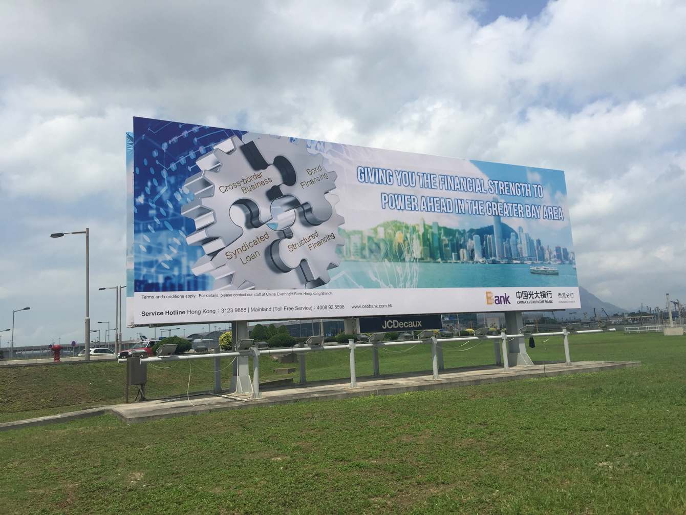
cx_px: 343
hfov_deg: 61.7
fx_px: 575
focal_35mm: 29
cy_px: 258
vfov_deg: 48.2
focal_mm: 4.15
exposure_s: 1/3968
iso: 32
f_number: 2.2
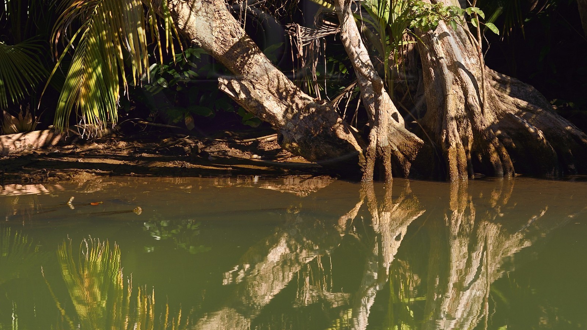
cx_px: 294
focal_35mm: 111
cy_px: 12
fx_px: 1728
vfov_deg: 10.8
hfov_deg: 19.3
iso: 200
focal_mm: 70
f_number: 9
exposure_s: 1/200
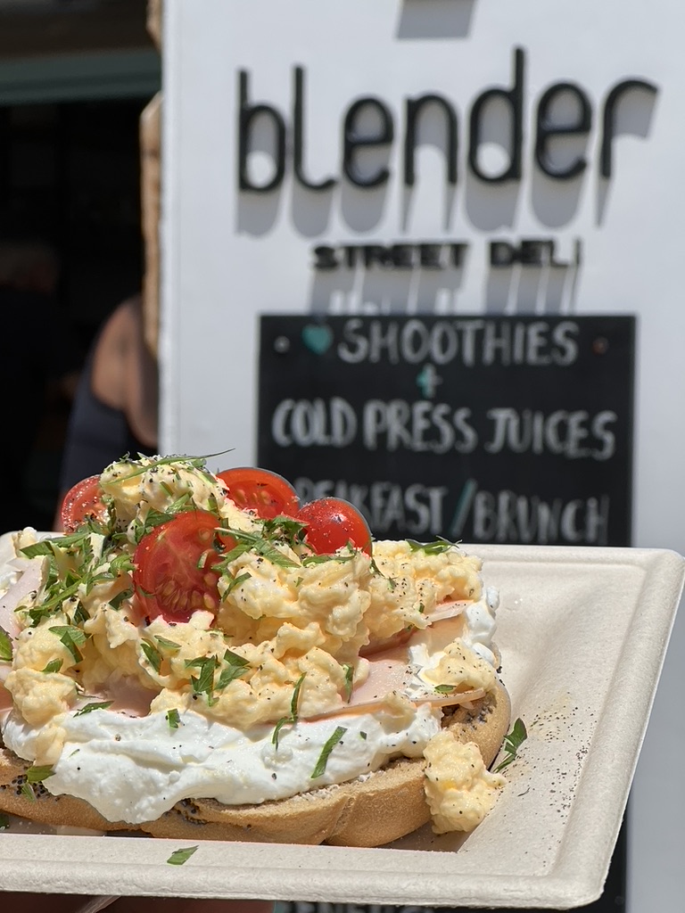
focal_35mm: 77
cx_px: 342
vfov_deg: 25.3
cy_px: 456
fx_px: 2032
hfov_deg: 19.1
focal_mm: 9
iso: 32
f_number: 2.8
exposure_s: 1/1727
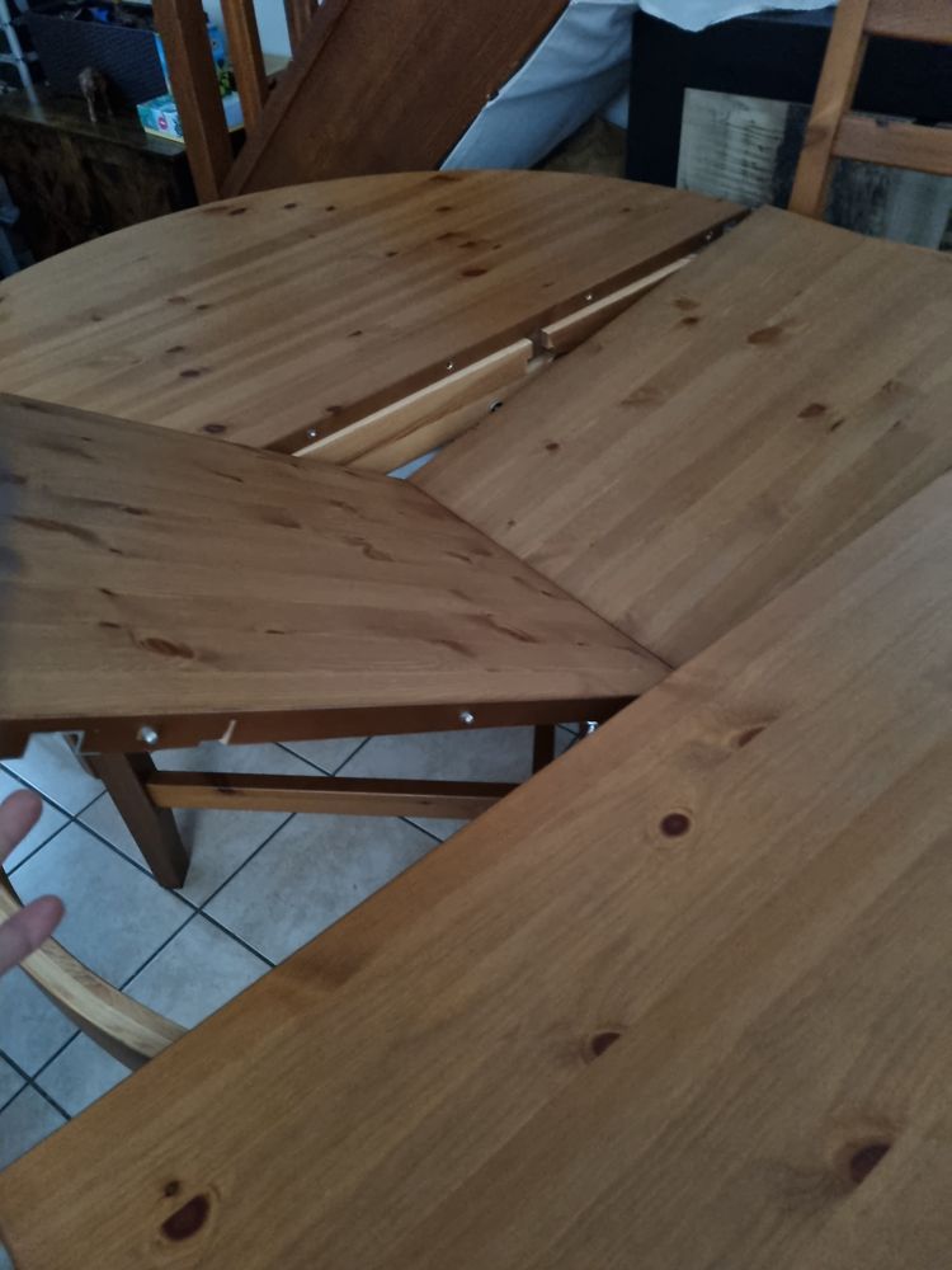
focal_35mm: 26
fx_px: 953
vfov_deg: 67.3
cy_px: 635
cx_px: 476
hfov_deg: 53.1
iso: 1600
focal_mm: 5.4
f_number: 1.8
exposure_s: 1/17
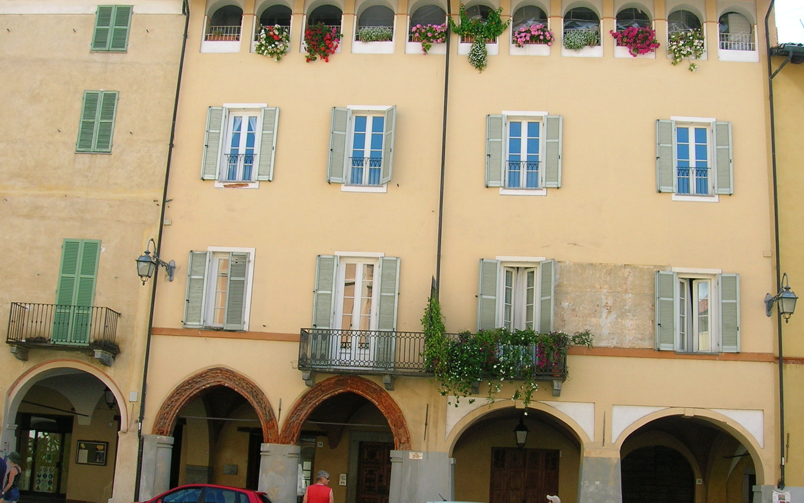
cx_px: 436
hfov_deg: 47.1
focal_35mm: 42
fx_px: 920
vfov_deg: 30.5
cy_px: 274
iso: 50
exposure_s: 1/108
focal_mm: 5.7
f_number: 4.9
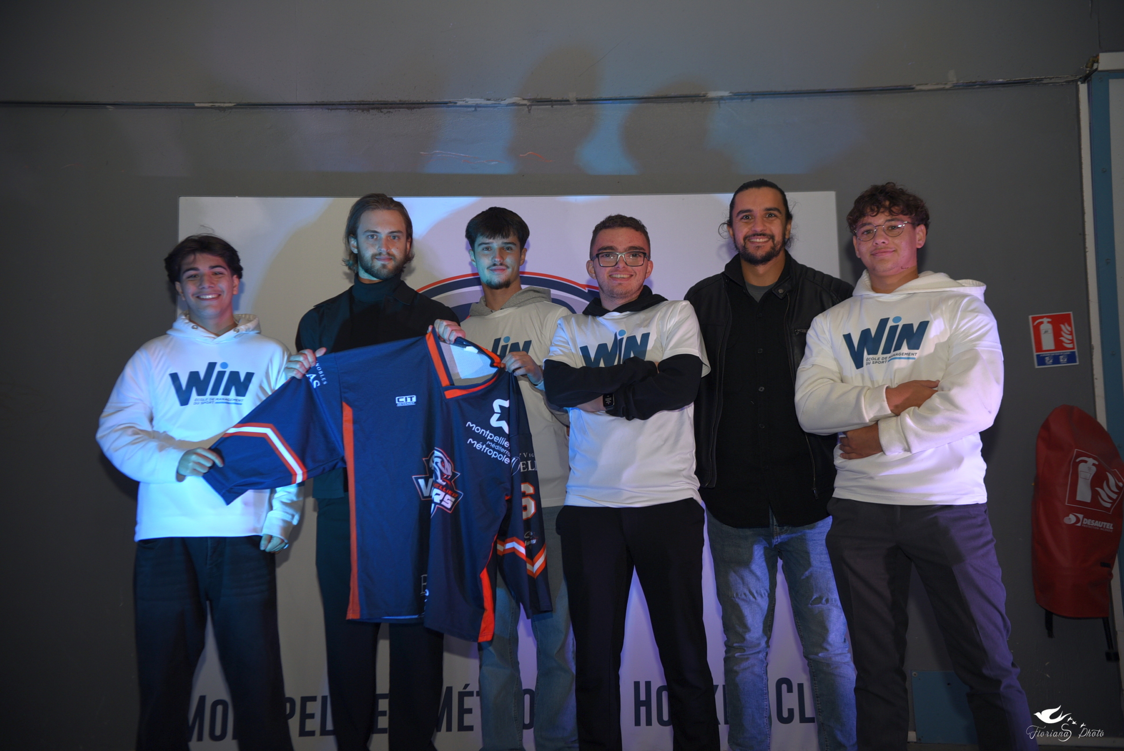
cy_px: 376
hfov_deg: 50.7
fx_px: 1187
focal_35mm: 38
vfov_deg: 35.1
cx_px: 562
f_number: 4
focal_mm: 38
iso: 400
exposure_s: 1/80
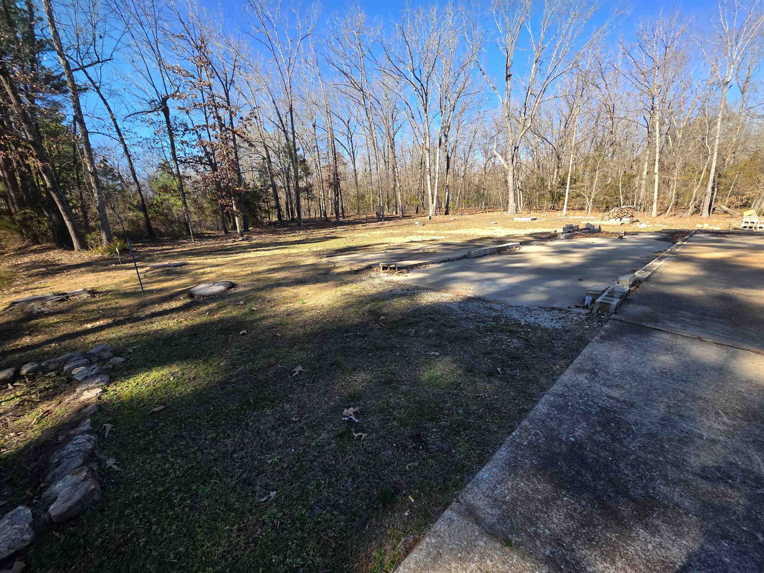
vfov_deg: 89.9
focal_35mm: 13
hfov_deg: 106.2
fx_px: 287
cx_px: 382
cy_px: 286
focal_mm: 2.2
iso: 40
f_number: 1.9
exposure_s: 1/511
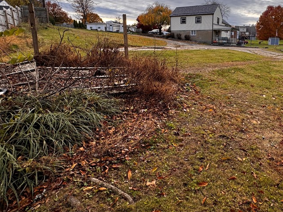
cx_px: 193
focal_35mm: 22
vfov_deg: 59.8
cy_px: 73
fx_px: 180
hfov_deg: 73.6
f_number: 2.2
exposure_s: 1/193
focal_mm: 2.22
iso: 40
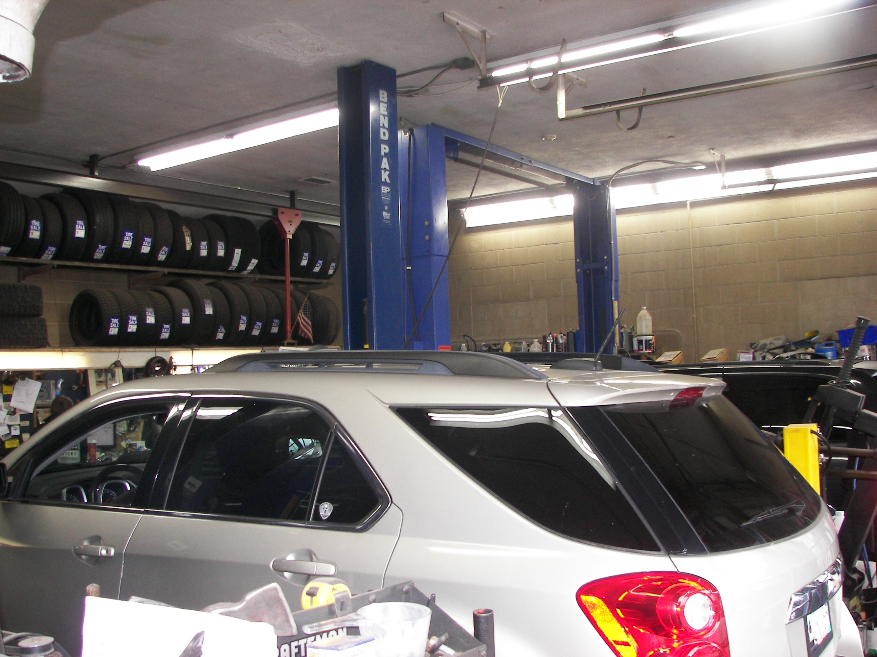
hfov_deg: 51.4
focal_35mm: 36
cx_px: 438
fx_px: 912
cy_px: 328
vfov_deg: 39.7
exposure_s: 1/30
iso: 100
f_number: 2.8
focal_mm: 6
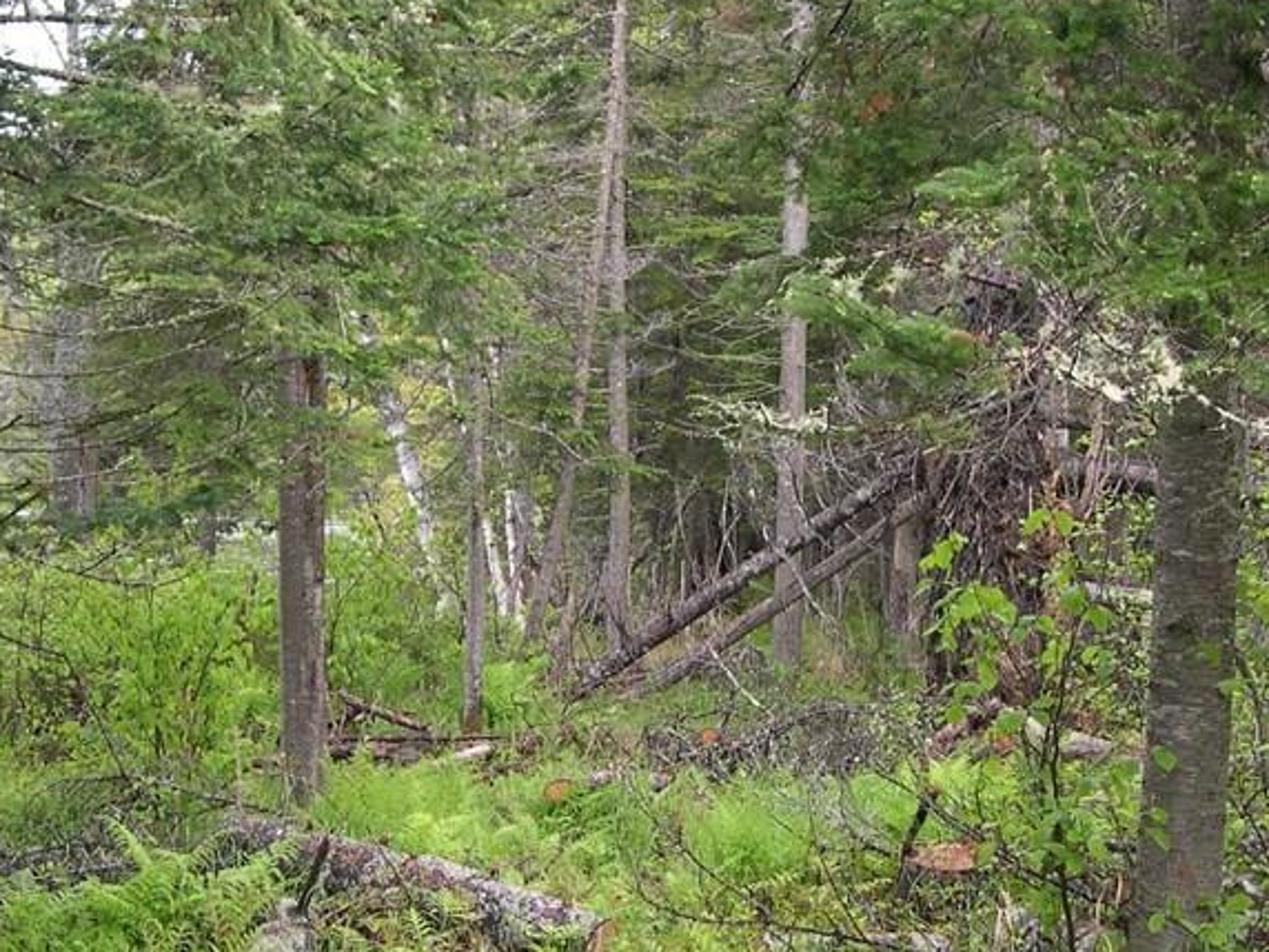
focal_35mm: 68
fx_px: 2493
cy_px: 475
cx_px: 526
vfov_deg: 21.6
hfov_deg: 28.5
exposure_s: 1/99.2
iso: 100
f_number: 2.8
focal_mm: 8
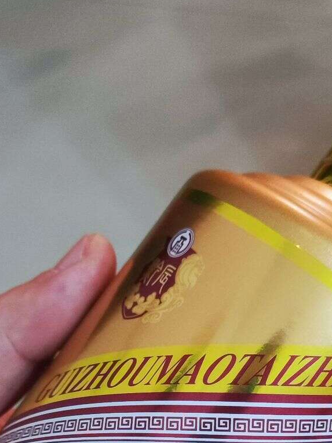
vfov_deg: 27.1
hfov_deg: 21.9
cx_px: 173
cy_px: 457
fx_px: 857
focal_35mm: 67
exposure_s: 1/33
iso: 1213
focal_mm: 4.71
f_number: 1.79
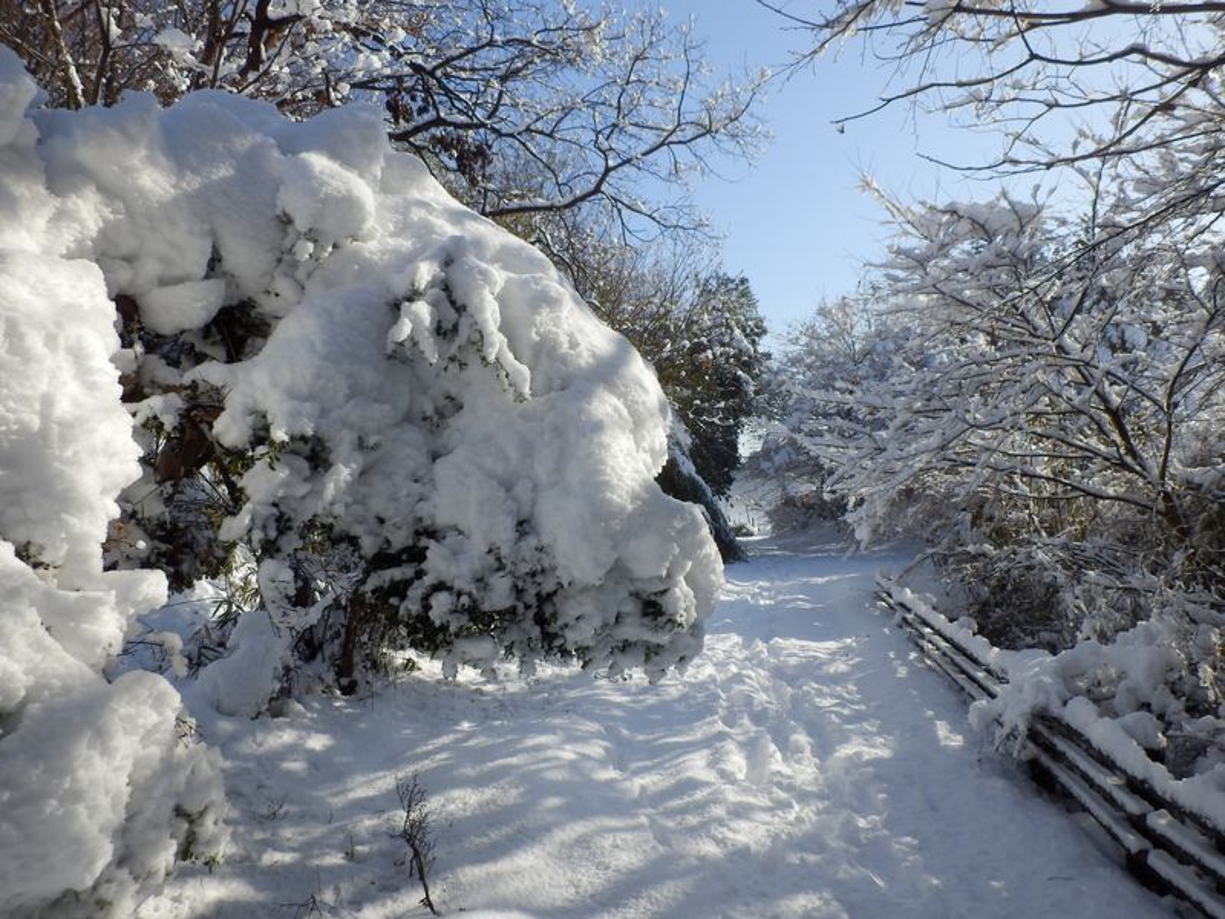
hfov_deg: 65.3
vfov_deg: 51.4
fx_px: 955
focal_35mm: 27
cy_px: 460
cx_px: 612
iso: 80
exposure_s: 1/200
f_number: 8.4
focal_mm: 4.8
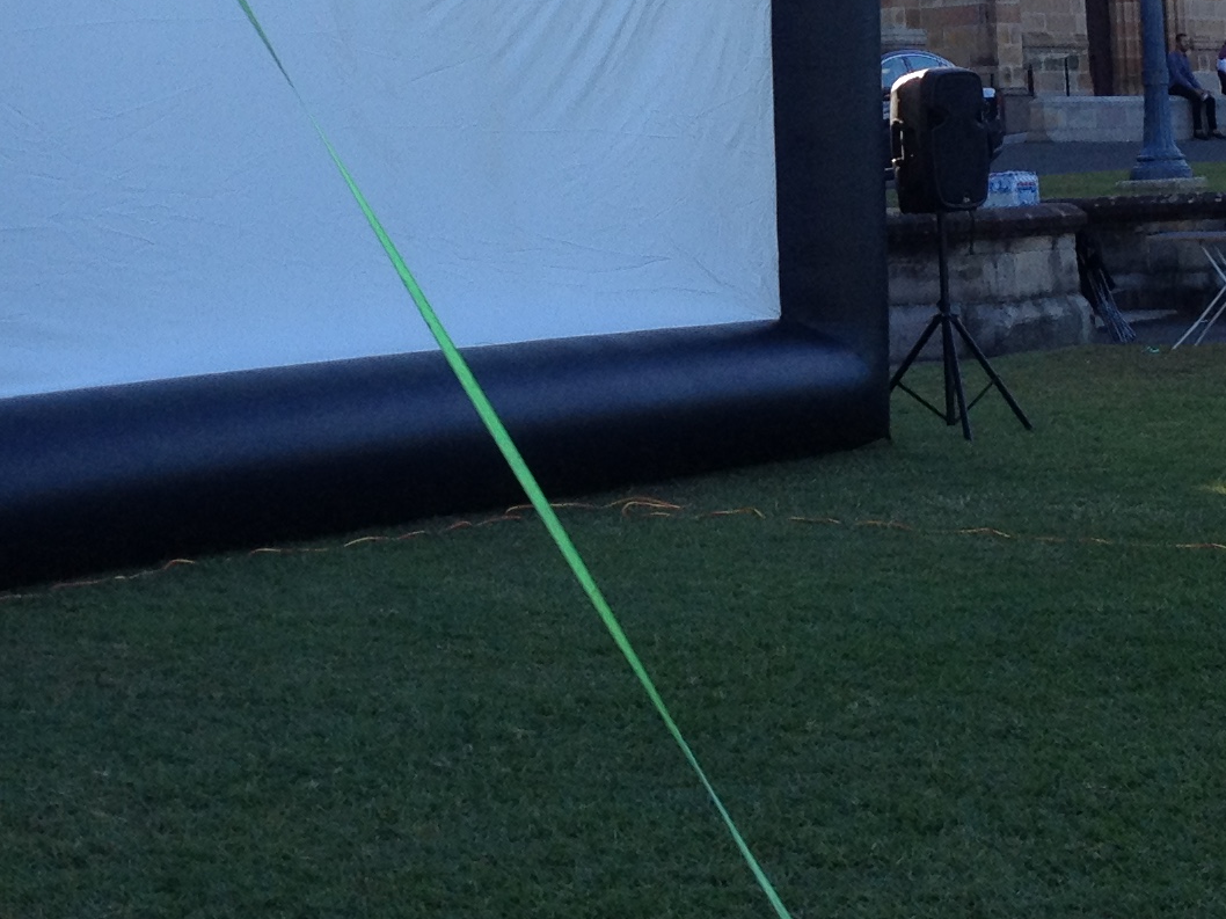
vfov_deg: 13.5
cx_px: 510
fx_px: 3824
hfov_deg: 18.2
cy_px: 29
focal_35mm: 108
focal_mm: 4.28
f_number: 2.4
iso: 50
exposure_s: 1/531
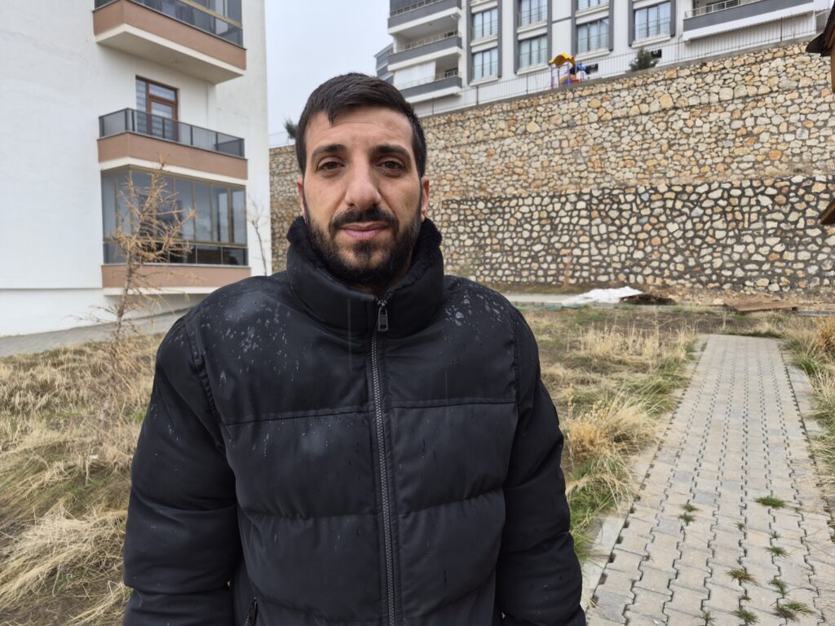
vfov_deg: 58.9
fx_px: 555
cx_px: 418
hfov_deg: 73.9
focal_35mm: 23
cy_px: 313
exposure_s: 1/180
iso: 32
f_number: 1.8
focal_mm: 5.4
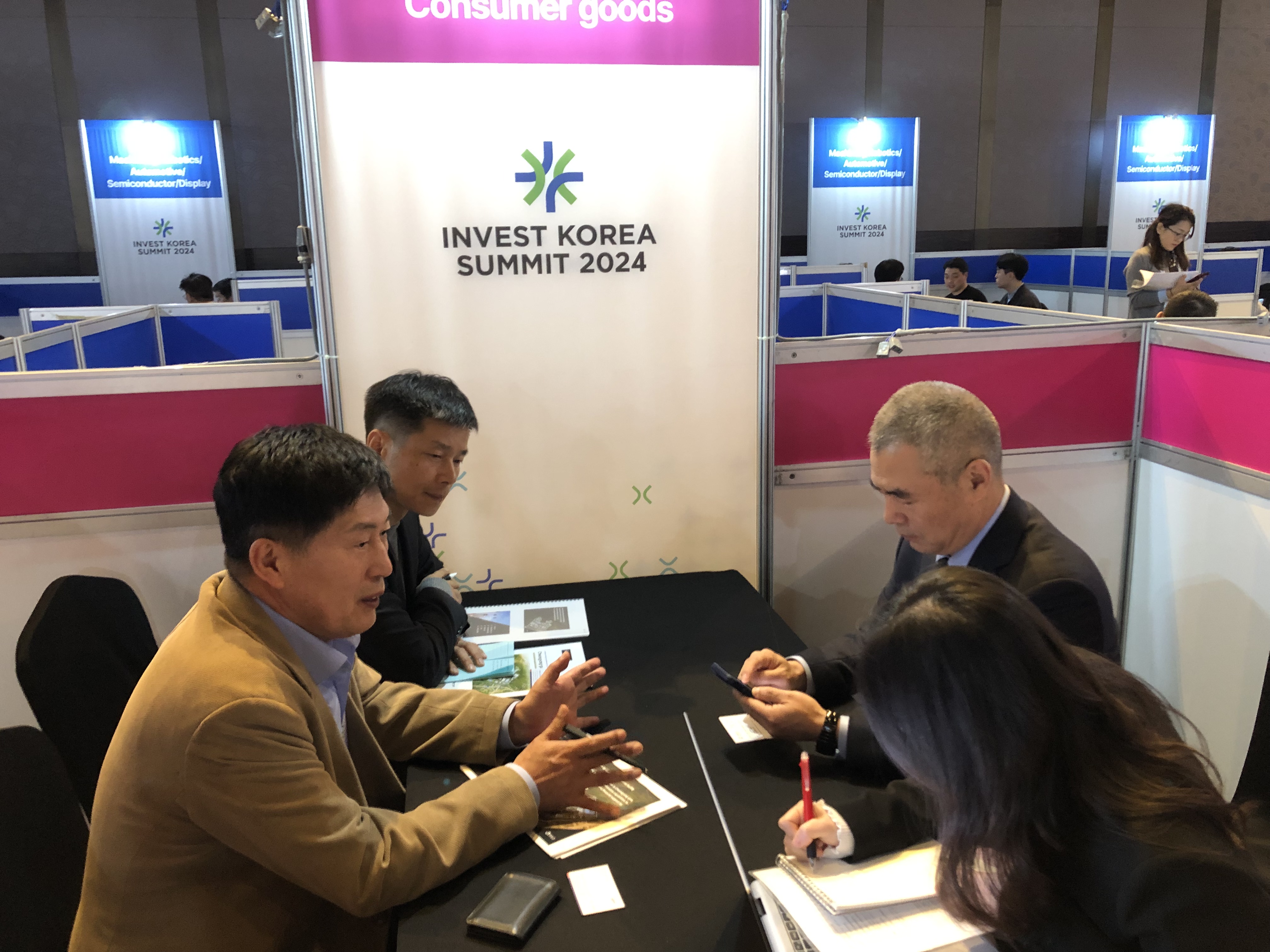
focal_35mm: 28
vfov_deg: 49.7
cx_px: 635
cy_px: 476
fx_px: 1027
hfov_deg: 63.4
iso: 100
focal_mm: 4
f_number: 1.8
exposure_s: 1/9
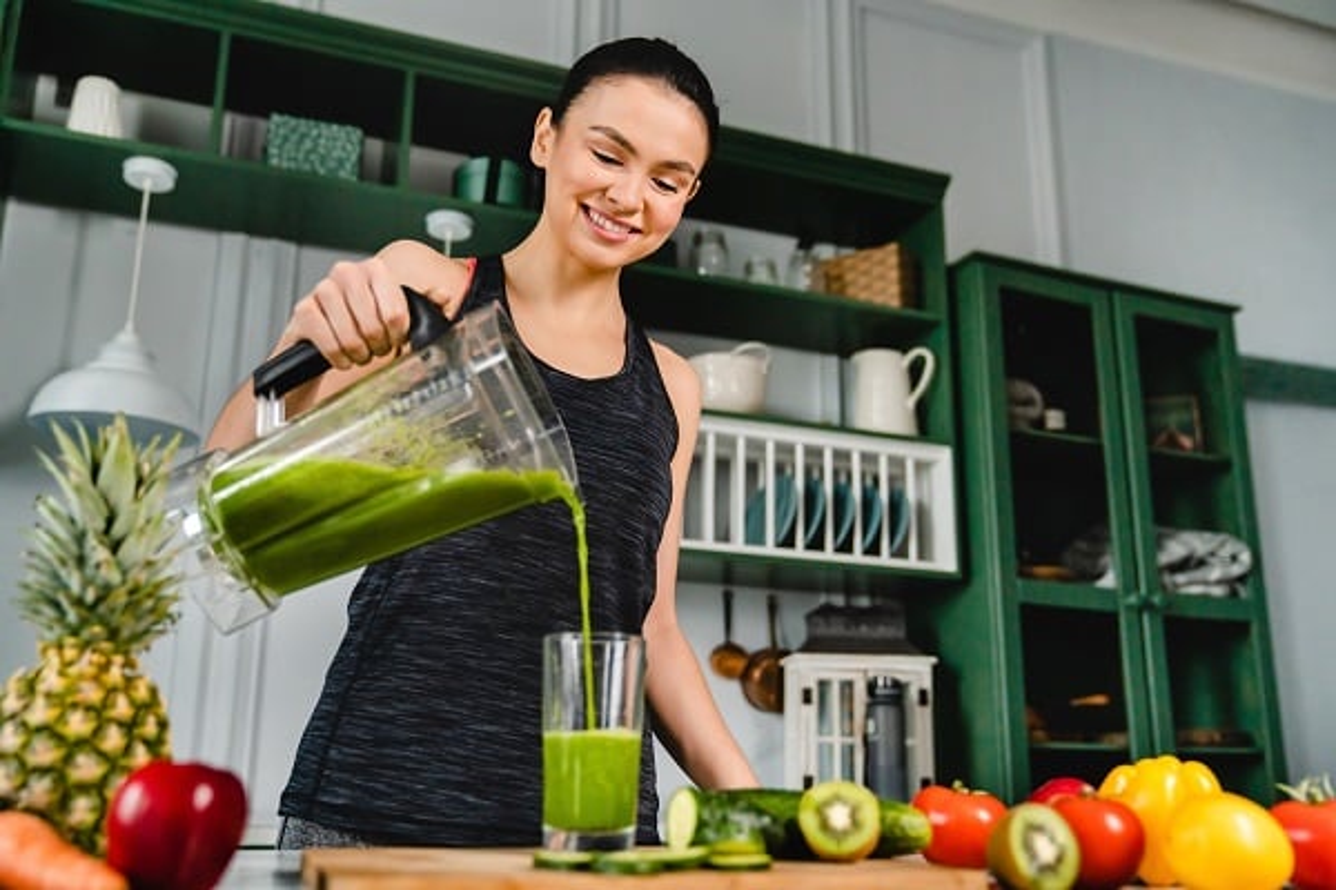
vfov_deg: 40.0
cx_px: 668
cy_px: 445
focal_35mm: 33
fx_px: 1225
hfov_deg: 57.2
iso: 1000
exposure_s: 1/200
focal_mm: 33
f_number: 2.8
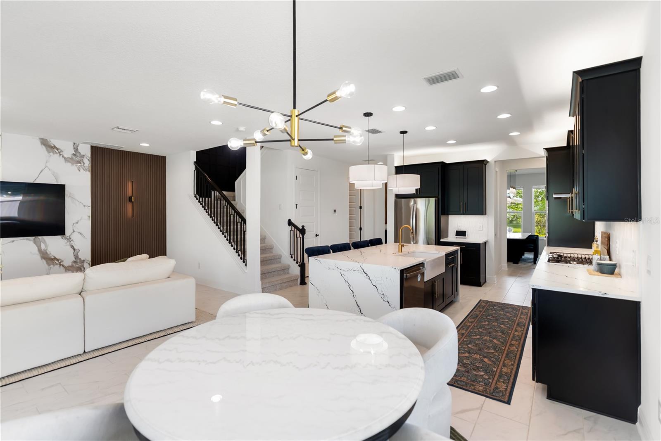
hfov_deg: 96.7
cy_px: 220
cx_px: 330
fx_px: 294
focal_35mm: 16
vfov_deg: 73.8
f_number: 2.8
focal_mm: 16
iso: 100
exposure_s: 1/30
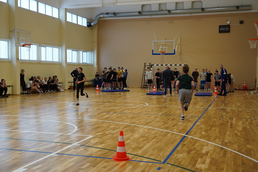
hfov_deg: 41.1
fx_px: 344
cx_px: 129
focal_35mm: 48
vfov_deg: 28.1
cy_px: 86
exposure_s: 1/160
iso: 1000
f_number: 4.5
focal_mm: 32
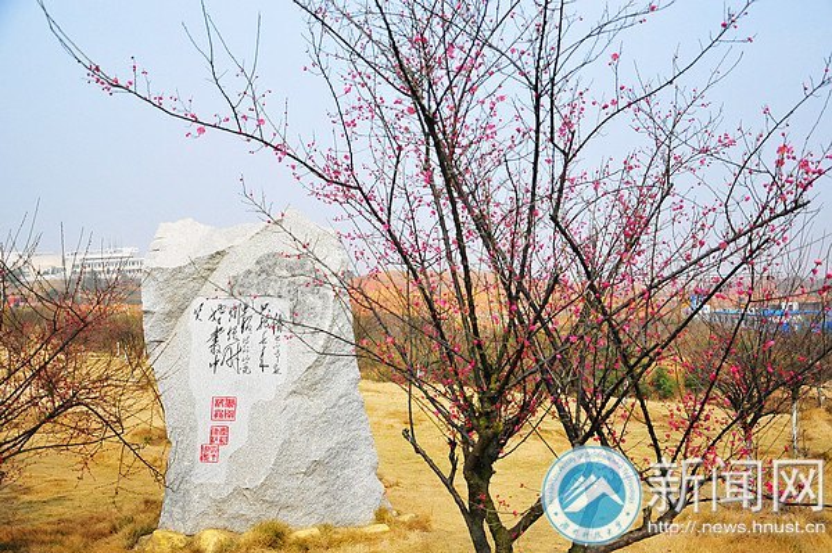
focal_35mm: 33
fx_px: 762
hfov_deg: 57.3
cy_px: 276
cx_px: 416
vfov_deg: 39.9
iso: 1100
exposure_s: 1/8000
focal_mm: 22
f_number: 4
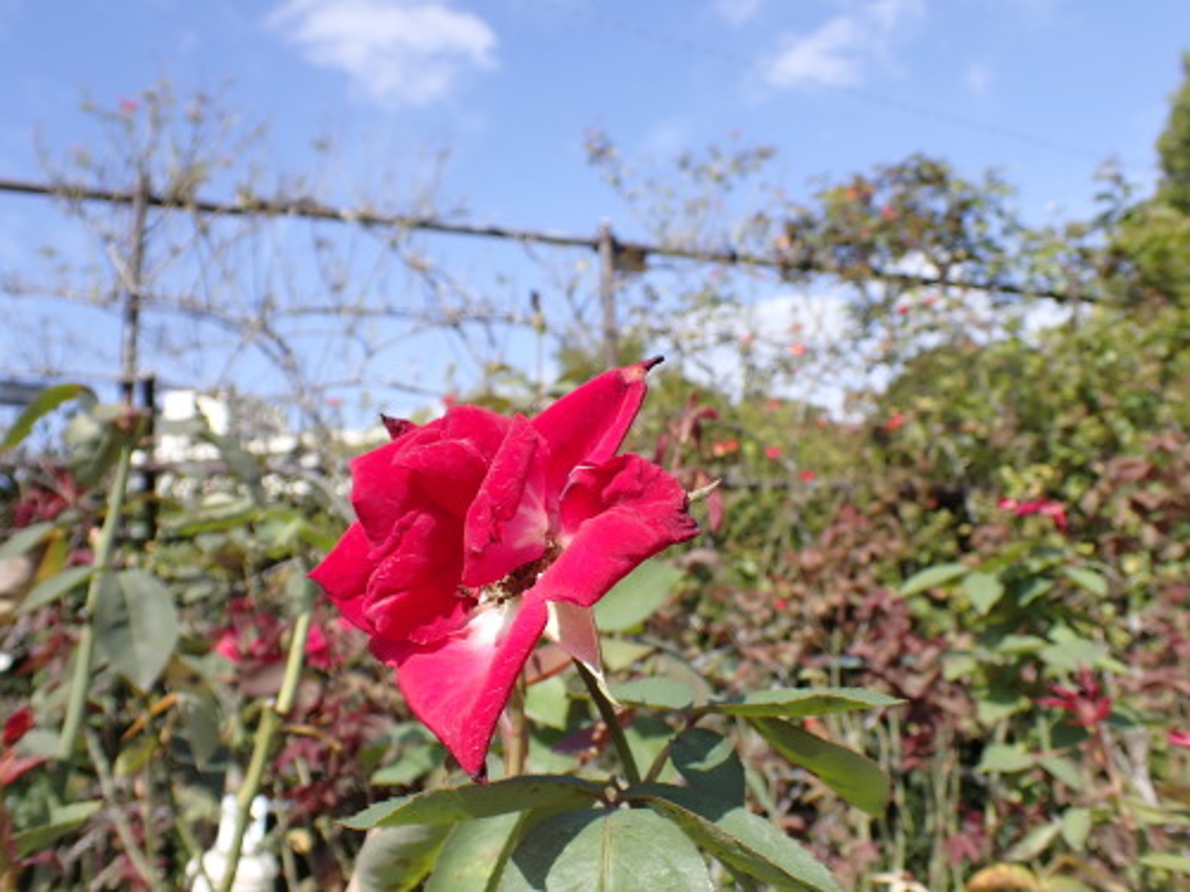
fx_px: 1031
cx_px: 595
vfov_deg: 46.8
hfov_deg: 60.0
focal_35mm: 30
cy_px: 446
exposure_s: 1/800
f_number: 3.2
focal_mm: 5.4
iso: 100
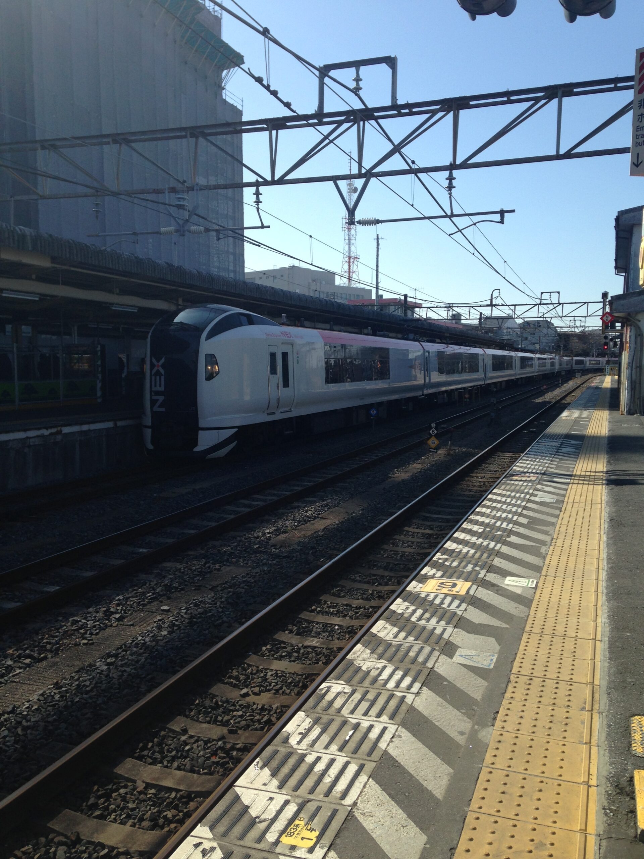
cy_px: 430
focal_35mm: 33
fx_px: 819
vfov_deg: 55.4
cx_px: 322
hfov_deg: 42.9
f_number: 2.4
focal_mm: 4.12
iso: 50
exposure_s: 1/1427
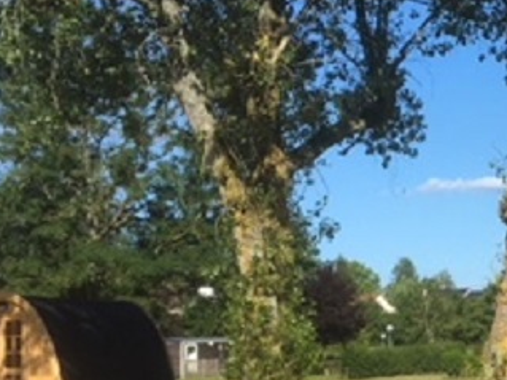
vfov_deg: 16.2
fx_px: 1332
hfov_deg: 20.3
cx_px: 590
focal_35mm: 91
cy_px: 253
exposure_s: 1/1508
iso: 25
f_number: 2.2
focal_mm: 4.15
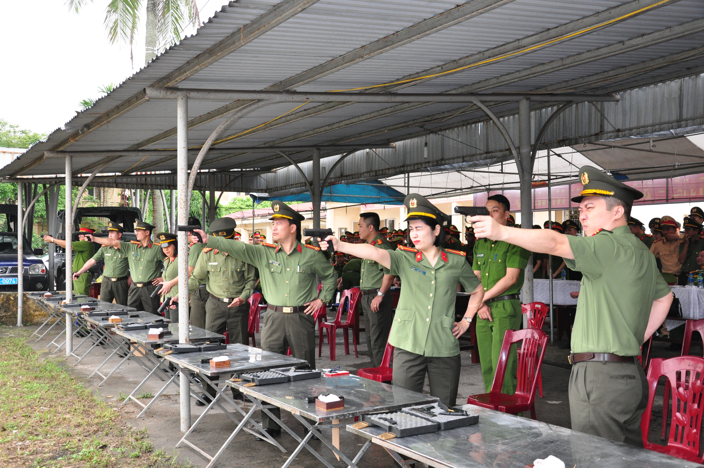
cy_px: 234
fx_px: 732
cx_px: 352
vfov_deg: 35.4
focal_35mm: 38
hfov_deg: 51.3
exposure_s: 1/200
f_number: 4.5
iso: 800
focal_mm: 25
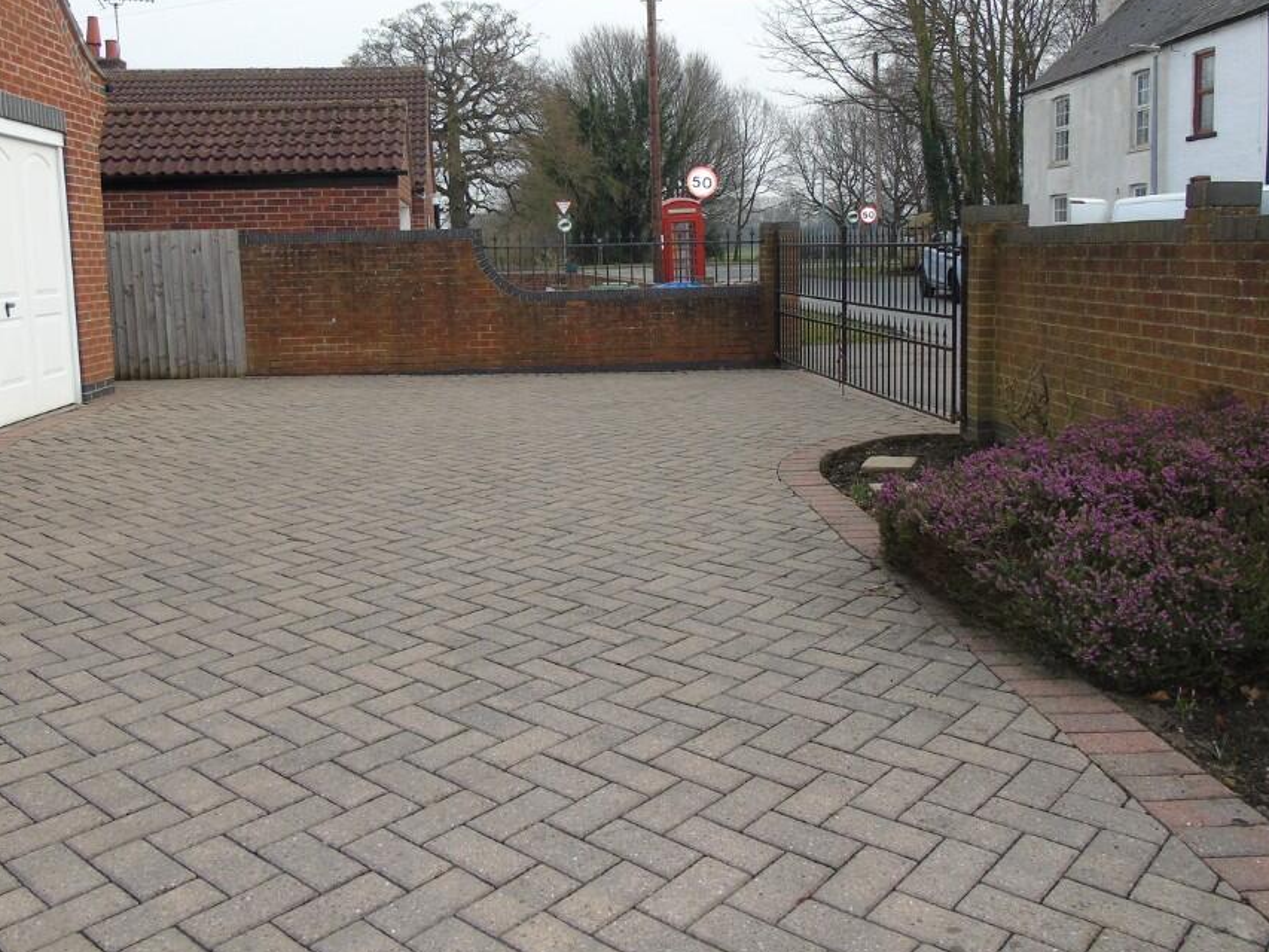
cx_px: 614
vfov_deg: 46.6
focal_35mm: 30
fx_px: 1100
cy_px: 390
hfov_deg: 59.9
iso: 80
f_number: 3.4
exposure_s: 1/320
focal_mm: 4.4
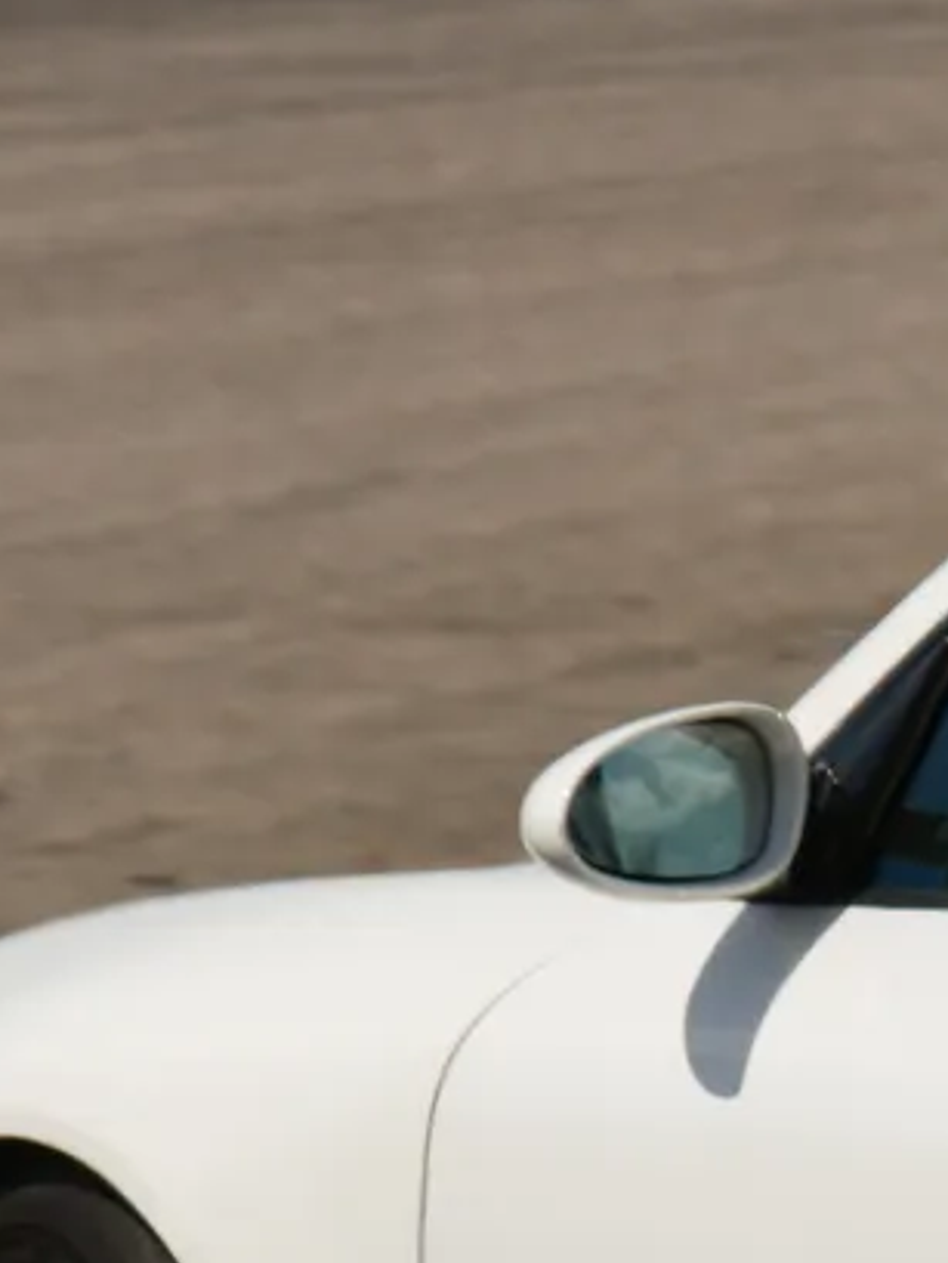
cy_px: 1454
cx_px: 2785
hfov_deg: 0.8
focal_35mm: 1921
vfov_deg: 1.0
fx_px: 70109
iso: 125
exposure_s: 1/500
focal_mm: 300
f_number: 11
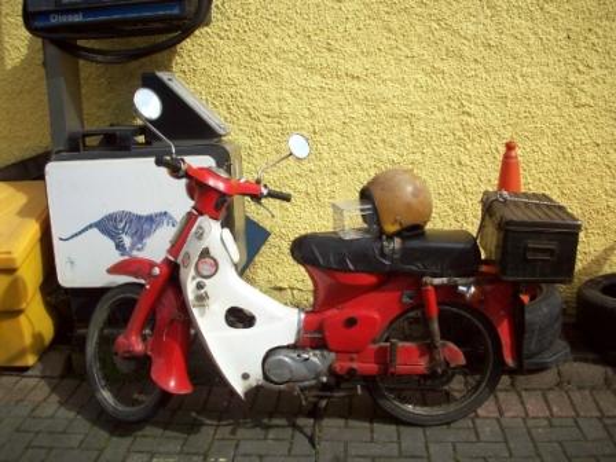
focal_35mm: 37
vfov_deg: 38.7
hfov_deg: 50.1
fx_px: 658
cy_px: 231
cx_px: 308
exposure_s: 1/339
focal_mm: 6.2
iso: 80
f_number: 5.6
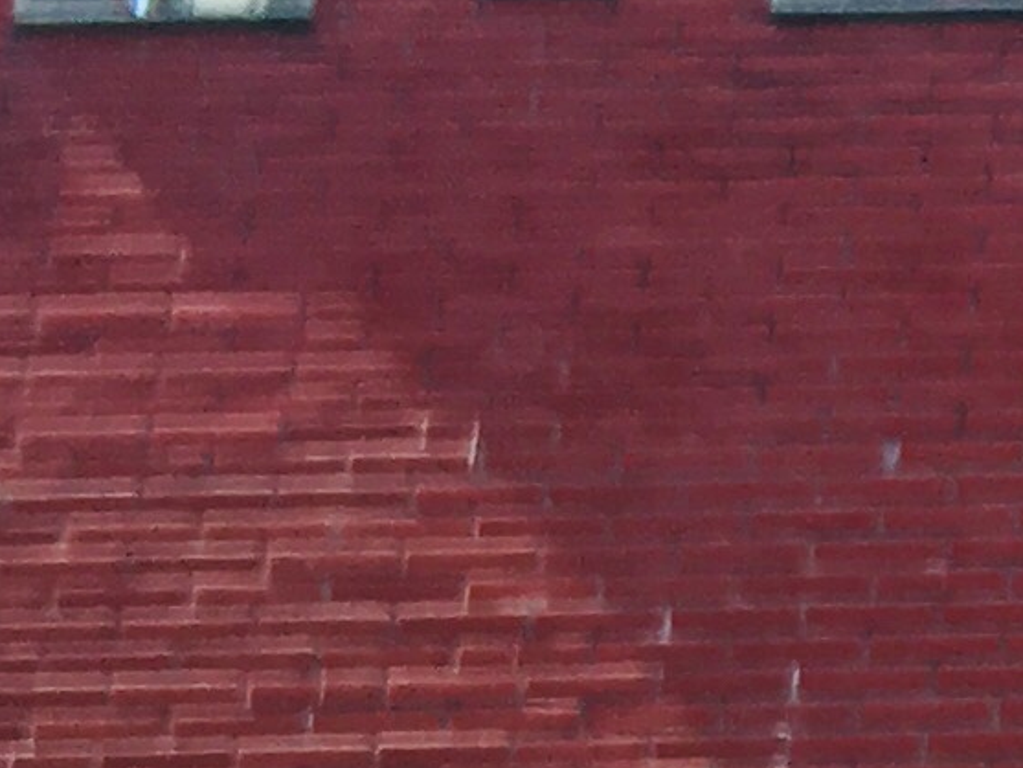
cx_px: 3216
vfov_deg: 7.0
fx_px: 6207
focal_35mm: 210
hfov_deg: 7.9
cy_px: 851
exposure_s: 1/227
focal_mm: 4.15
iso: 25
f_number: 2.2
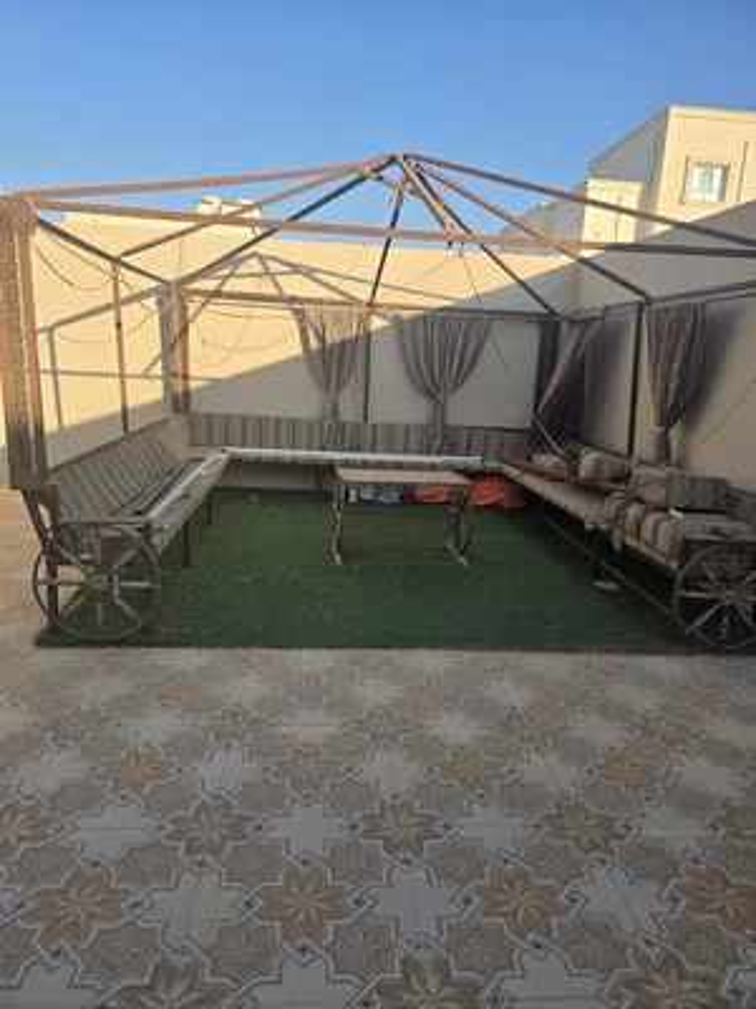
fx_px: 670
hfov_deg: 58.9
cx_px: 378
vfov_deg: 73.9
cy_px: 504
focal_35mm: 23
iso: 12
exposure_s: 1/449
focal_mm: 6.3
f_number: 1.7
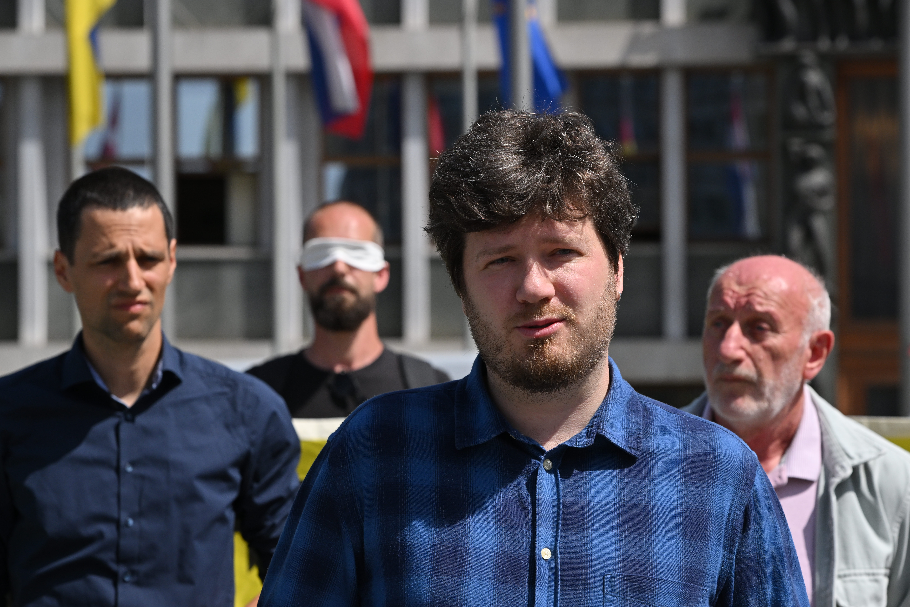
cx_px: 455
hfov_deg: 16.4
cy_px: 304
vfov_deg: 11.0
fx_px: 3159
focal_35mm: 125
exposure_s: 1/3200
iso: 640
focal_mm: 125
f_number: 7.1
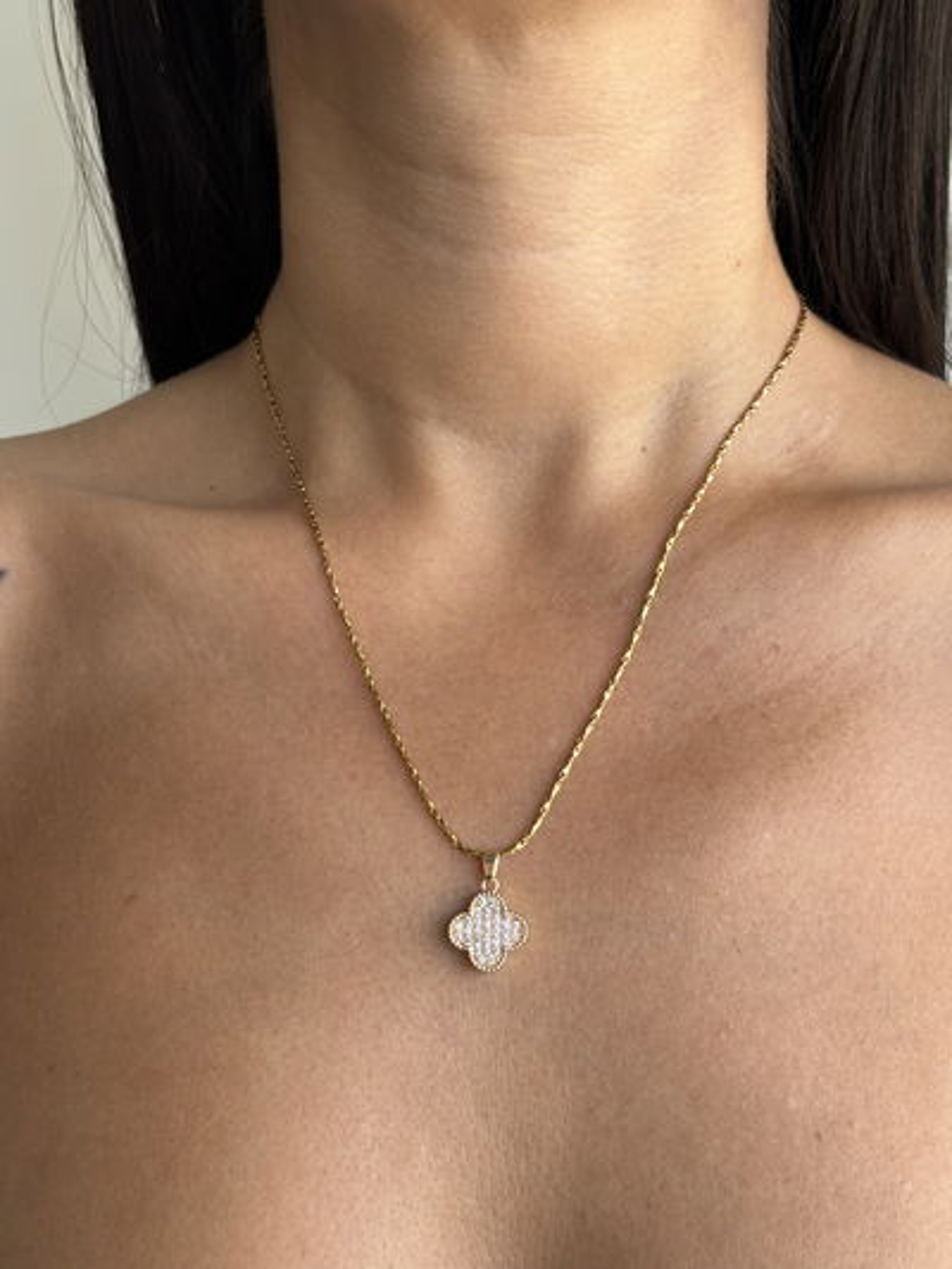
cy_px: 634
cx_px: 476
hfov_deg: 28.0
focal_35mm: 52
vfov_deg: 36.8
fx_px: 1906
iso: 40
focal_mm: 5.96
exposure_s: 1/121
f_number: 1.6
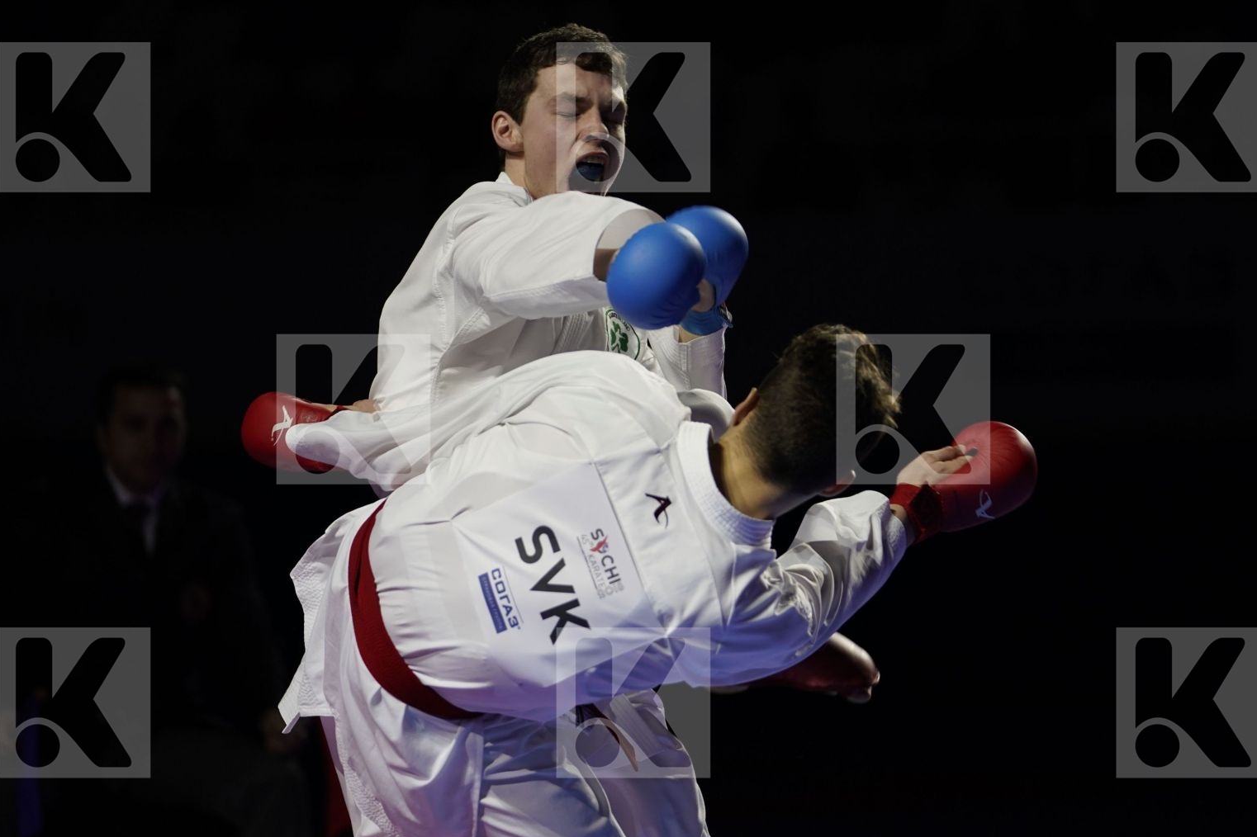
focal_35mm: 194
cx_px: 633
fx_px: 6772
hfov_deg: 10.6
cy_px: 409
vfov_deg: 7.1
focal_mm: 164
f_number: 2.8
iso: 800
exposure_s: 1/1000
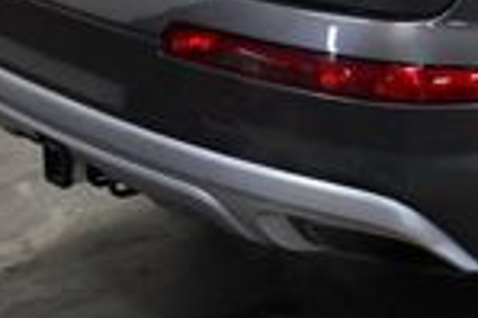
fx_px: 2056
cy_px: -206
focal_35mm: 155
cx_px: 805
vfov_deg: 8.6
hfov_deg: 12.3
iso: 800
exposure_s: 1/160
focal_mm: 18
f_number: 3.5
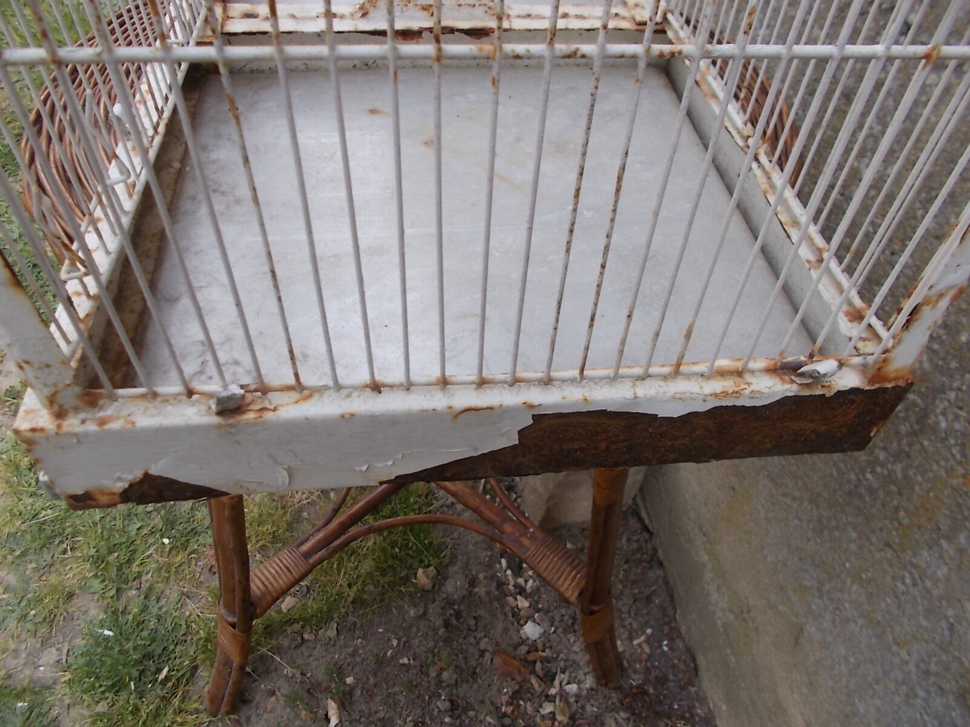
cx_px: 485
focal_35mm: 26
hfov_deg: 67.3
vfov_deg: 53.1
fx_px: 729
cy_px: 364
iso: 80
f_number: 3.2
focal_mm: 4.6
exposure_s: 1/200
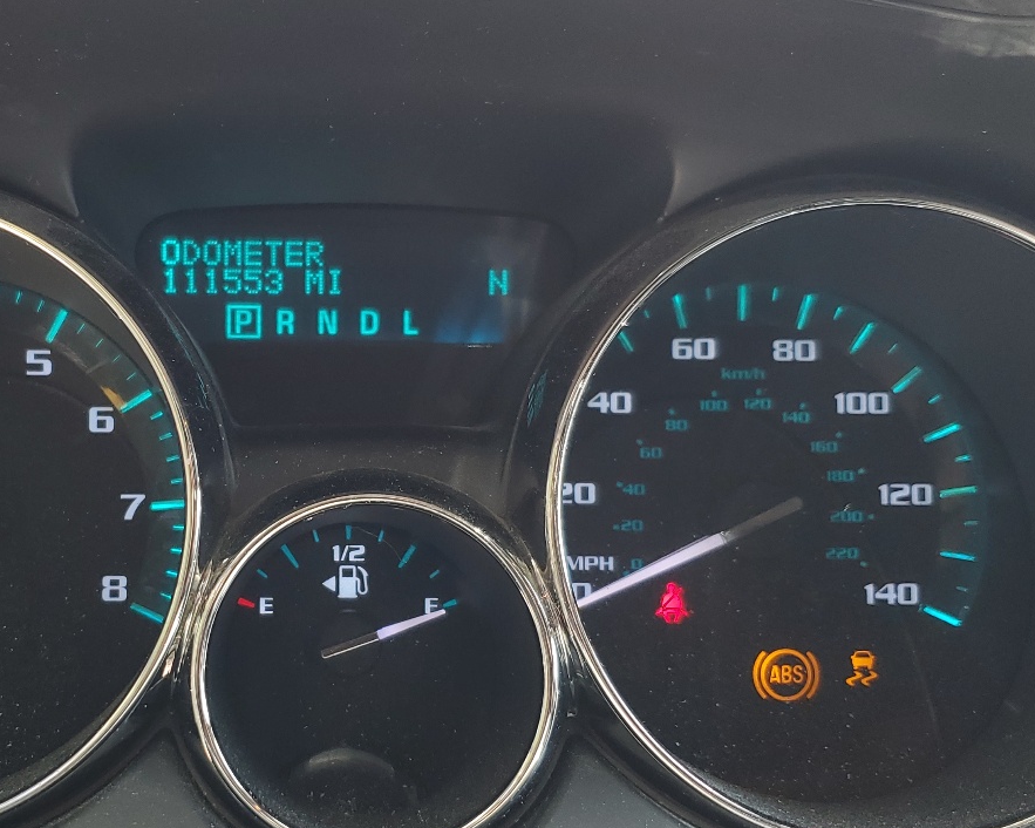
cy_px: 476
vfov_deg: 32.7
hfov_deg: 39.8
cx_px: 335
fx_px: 1409
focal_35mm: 46
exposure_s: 1/120
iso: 54
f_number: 1.5
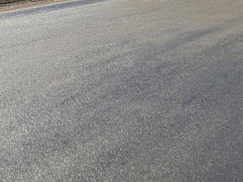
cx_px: 15
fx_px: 793
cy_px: -236
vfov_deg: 11.2
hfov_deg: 17.1
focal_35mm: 113
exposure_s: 1/2600
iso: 25
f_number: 1.8
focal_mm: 5.4
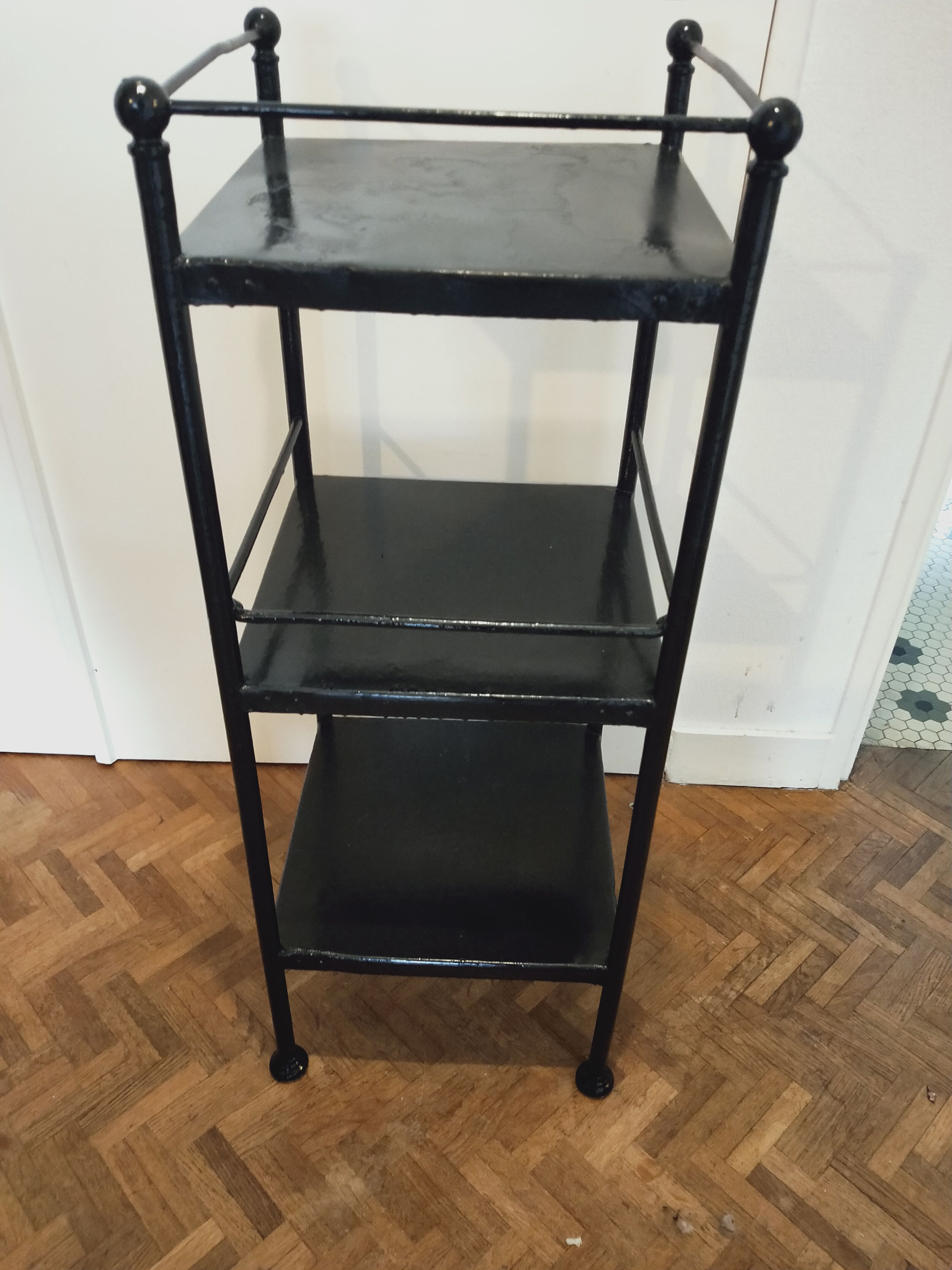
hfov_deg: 58.9
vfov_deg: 73.9
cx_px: 476
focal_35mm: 23
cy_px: 635
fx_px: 843
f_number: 1.7
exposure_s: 1/25
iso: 489
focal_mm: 3.99
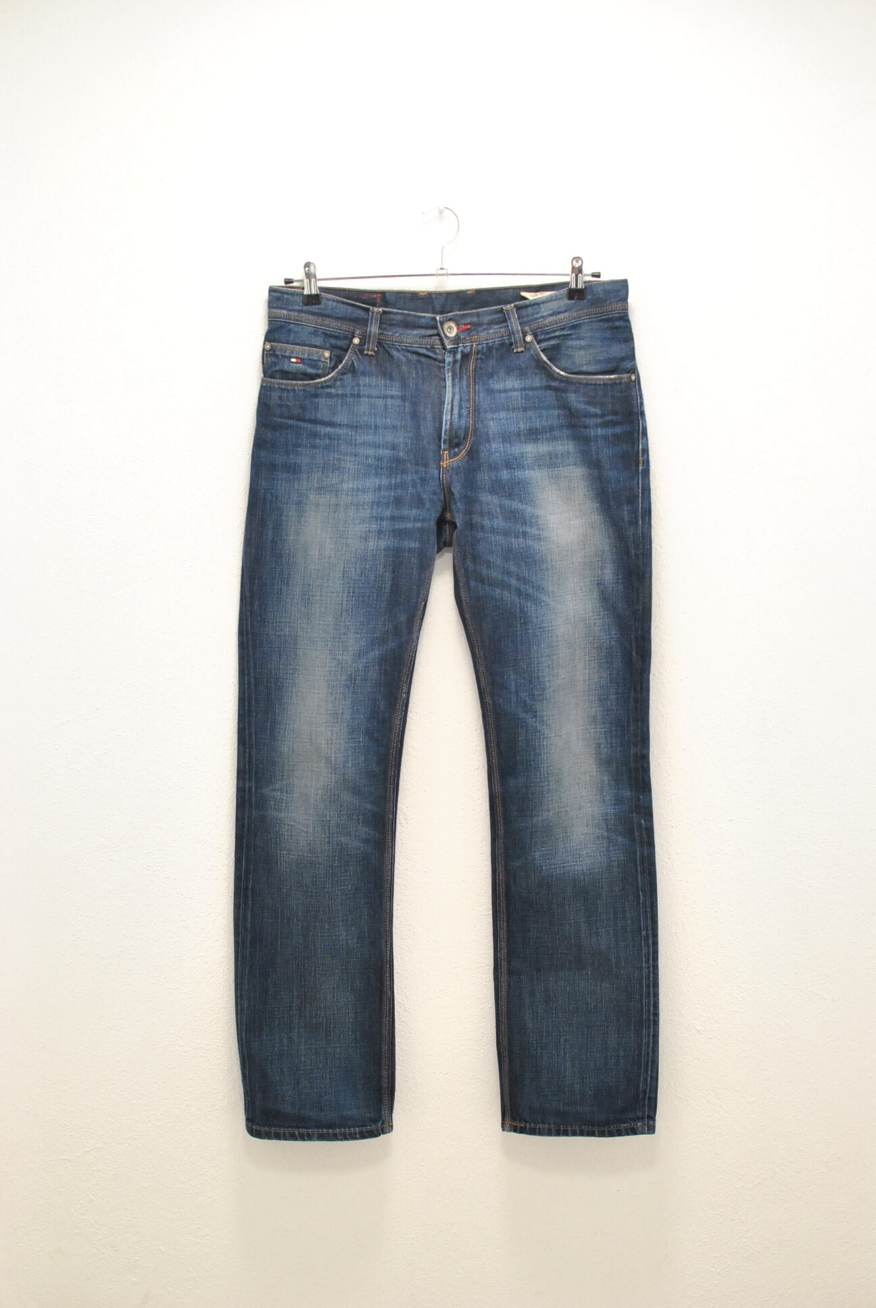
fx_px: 1911
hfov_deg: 25.8
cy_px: 654
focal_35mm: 52
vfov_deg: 37.8
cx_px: 438
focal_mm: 35
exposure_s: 1/100
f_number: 4
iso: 800
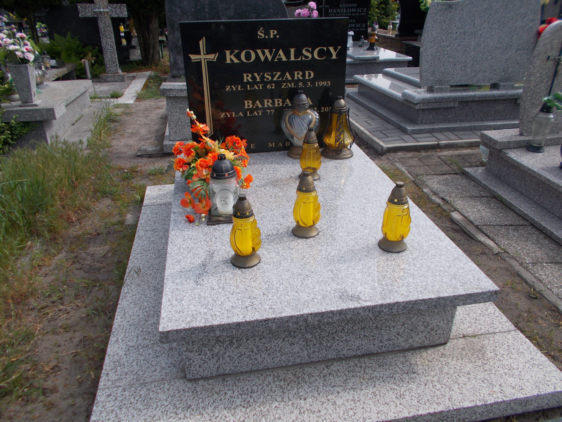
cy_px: 211
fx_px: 422
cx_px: 281
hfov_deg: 67.3
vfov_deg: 53.1
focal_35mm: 26
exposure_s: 1/125
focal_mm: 4.6
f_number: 8
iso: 80
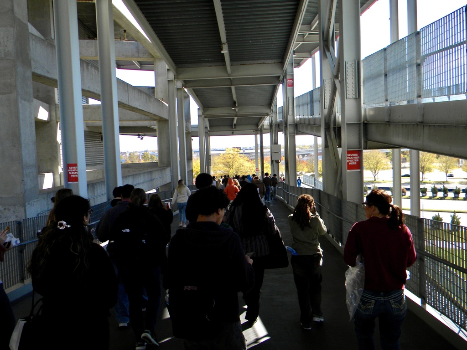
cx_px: 234
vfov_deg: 49.7
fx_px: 378
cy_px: 175
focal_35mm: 28
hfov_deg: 63.4
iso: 80
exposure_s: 1/292
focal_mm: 5
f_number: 3.5
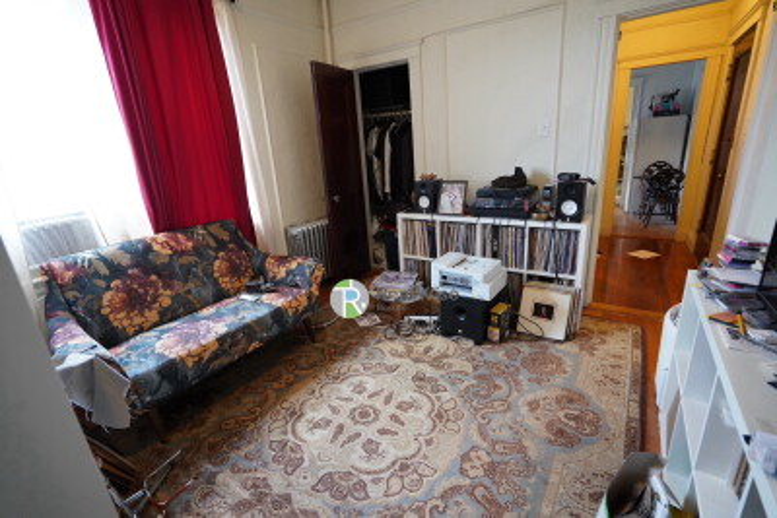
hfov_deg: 96.7
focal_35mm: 16
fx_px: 345
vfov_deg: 73.8
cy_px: 259
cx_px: 388
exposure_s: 1/160
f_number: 4
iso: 3200
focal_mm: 16
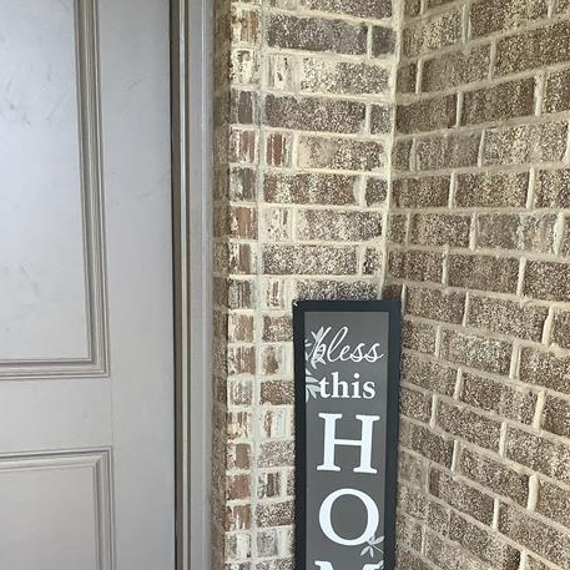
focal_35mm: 46
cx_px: 301
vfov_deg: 35.4
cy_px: 471
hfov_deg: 36.8
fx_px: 857
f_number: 2.4
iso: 64
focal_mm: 3.3
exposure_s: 1/120
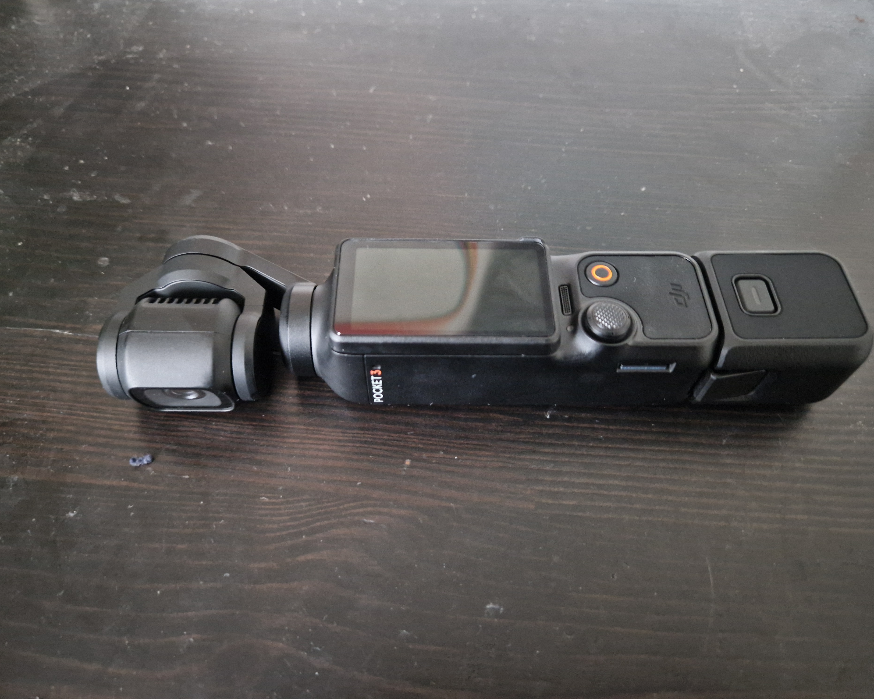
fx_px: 621
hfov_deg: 70.3
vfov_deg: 58.8
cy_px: 349
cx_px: 427
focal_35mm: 24
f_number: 1.8
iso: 1600
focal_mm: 5.4
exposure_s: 1/17
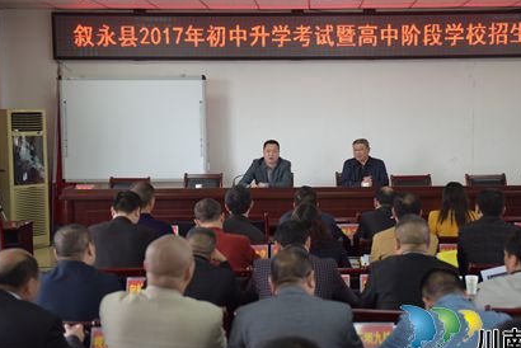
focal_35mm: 61
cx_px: 314
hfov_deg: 32.8
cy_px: 188
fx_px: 883
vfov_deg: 22.3
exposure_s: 1/125
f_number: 2.8
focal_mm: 50
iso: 1600
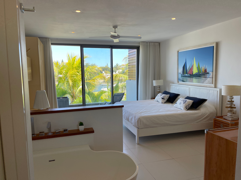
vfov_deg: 53.1
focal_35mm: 26
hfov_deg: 67.3
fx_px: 181
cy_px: 90
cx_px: 120
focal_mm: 5.1
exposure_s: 1/304
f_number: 1.6
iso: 32
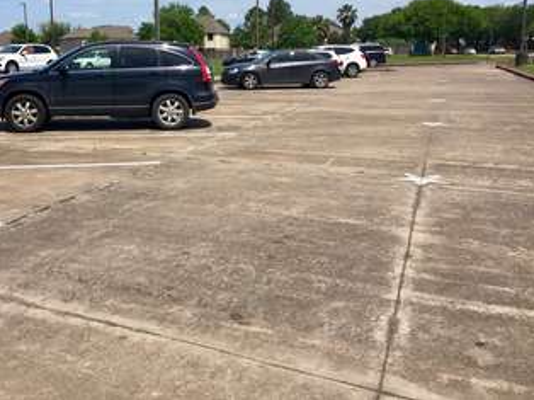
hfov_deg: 49.7
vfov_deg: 38.3
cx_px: 201
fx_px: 570
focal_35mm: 37
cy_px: 146
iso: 25
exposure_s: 1/2079
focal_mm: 4.15
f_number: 2.2
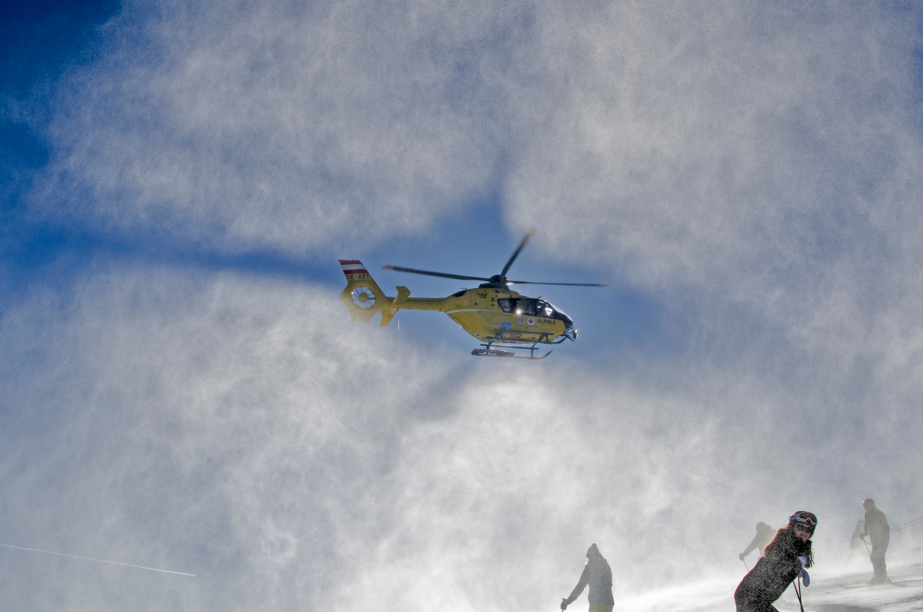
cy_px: 306
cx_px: 462
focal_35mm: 52
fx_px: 1343
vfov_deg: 25.6
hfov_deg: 37.9
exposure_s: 1/640
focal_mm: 35
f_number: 10
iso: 160
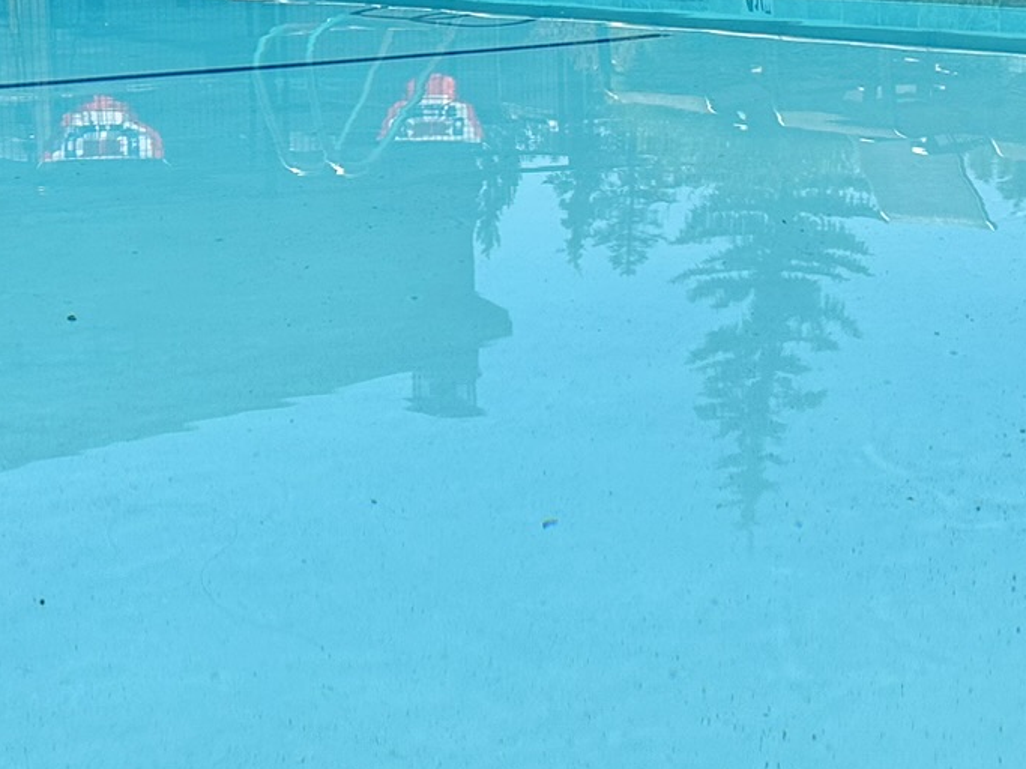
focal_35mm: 72
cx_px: 550
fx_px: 2134
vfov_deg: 20.2
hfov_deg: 27.0
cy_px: 162
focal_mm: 6.86
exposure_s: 1/13699
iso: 80
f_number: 1.78
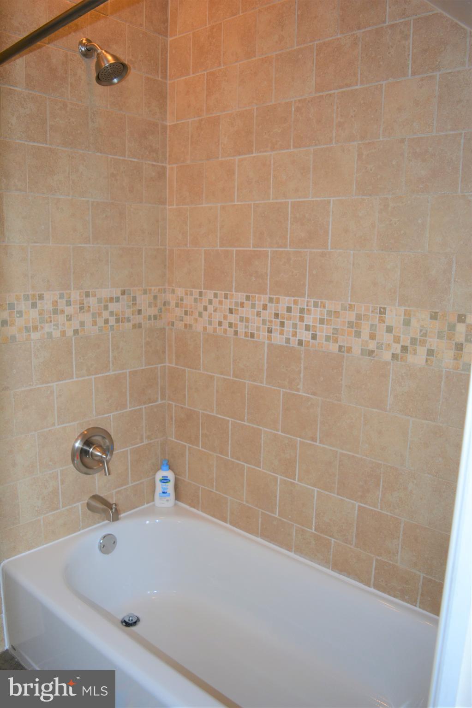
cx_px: 236
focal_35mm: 27
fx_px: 531
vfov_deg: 67.4
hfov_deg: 47.9
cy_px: 354
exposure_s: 1/80
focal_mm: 18
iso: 400
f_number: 3.5
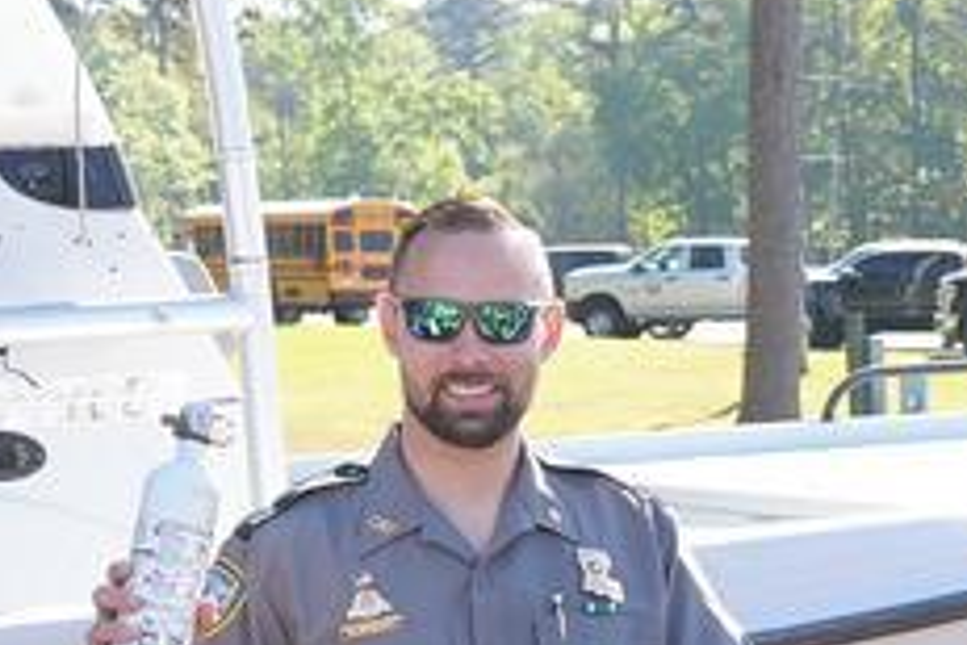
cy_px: 727
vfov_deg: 12.9
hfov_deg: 19.4
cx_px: 779
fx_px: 2793
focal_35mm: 104
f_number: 4
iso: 80
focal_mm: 24
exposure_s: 1/160
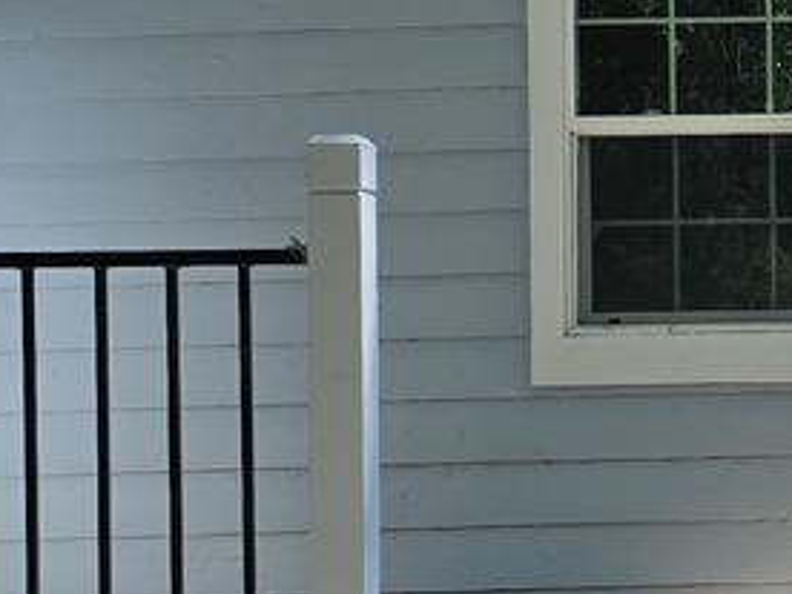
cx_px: 970
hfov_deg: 15.7
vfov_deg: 12.3
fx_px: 2746
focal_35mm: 120
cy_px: 373
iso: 12
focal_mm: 6.3
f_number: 1.7
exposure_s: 1/480
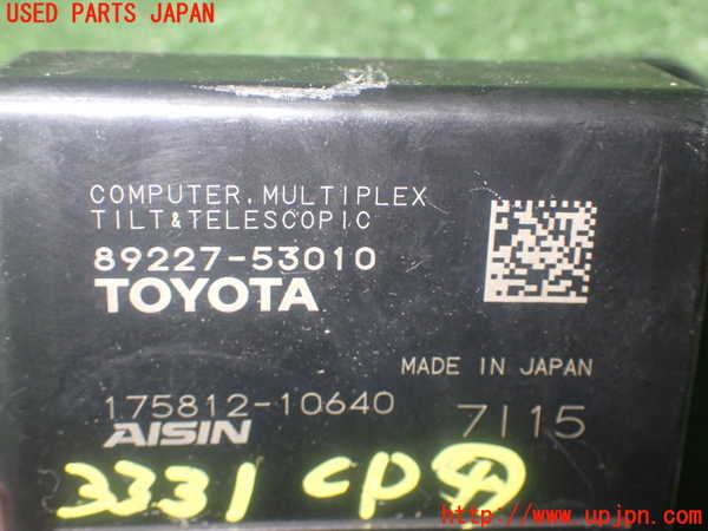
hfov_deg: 38.2
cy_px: 266
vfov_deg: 29.1
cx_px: 354
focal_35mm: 50
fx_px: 1023
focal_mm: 9.01
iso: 800
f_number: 3.2
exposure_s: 1/20
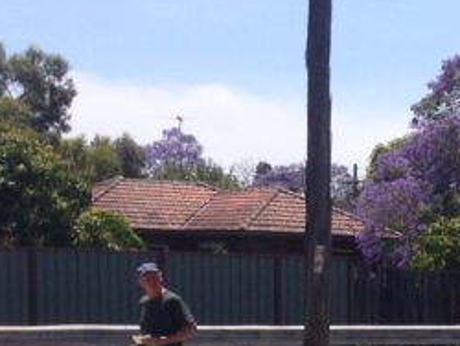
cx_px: 876
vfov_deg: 10.8
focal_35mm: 135
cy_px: 445
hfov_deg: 13.0
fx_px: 1796
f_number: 2.4
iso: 50
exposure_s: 1/1595
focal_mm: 4.12
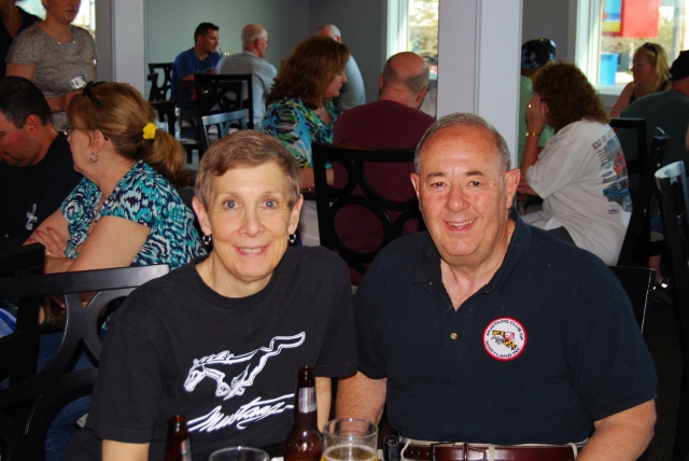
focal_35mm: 63
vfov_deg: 21.6
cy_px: 230
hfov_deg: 31.9
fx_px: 1207
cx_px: 344
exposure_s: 1/60
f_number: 5.3
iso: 200
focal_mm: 42
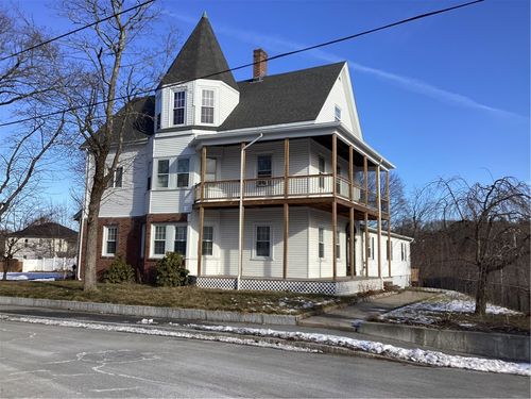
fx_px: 476
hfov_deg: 58.4
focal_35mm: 31
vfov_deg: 45.4
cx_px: 266
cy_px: 200
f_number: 2.4
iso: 25
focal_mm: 3.3
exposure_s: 1/1045
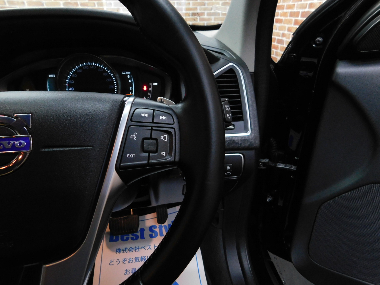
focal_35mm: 23
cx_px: 190
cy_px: 142
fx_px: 252
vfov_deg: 58.9
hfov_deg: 73.9
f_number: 3
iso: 400
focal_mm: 4
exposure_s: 1/25
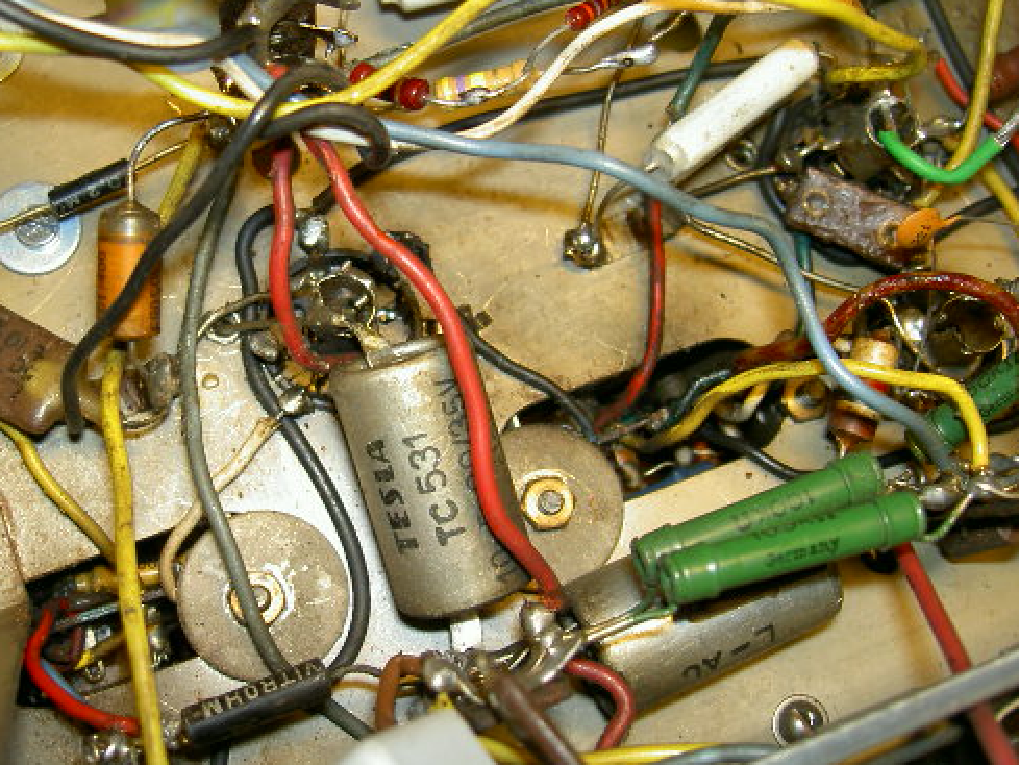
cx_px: 361
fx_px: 1502
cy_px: 359
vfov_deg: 28.6
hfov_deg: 37.2
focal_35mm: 51
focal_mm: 8
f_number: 2.8
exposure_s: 1/59.5
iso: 100
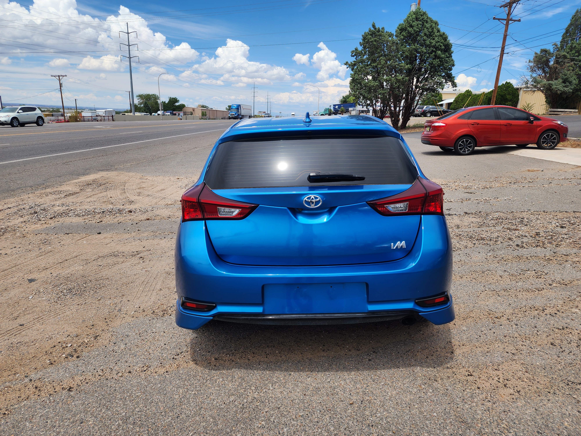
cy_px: 218
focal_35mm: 23
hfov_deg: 73.9
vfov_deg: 58.9
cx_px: 290
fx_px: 386
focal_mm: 6.4
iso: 12
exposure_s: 1/1154
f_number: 1.8
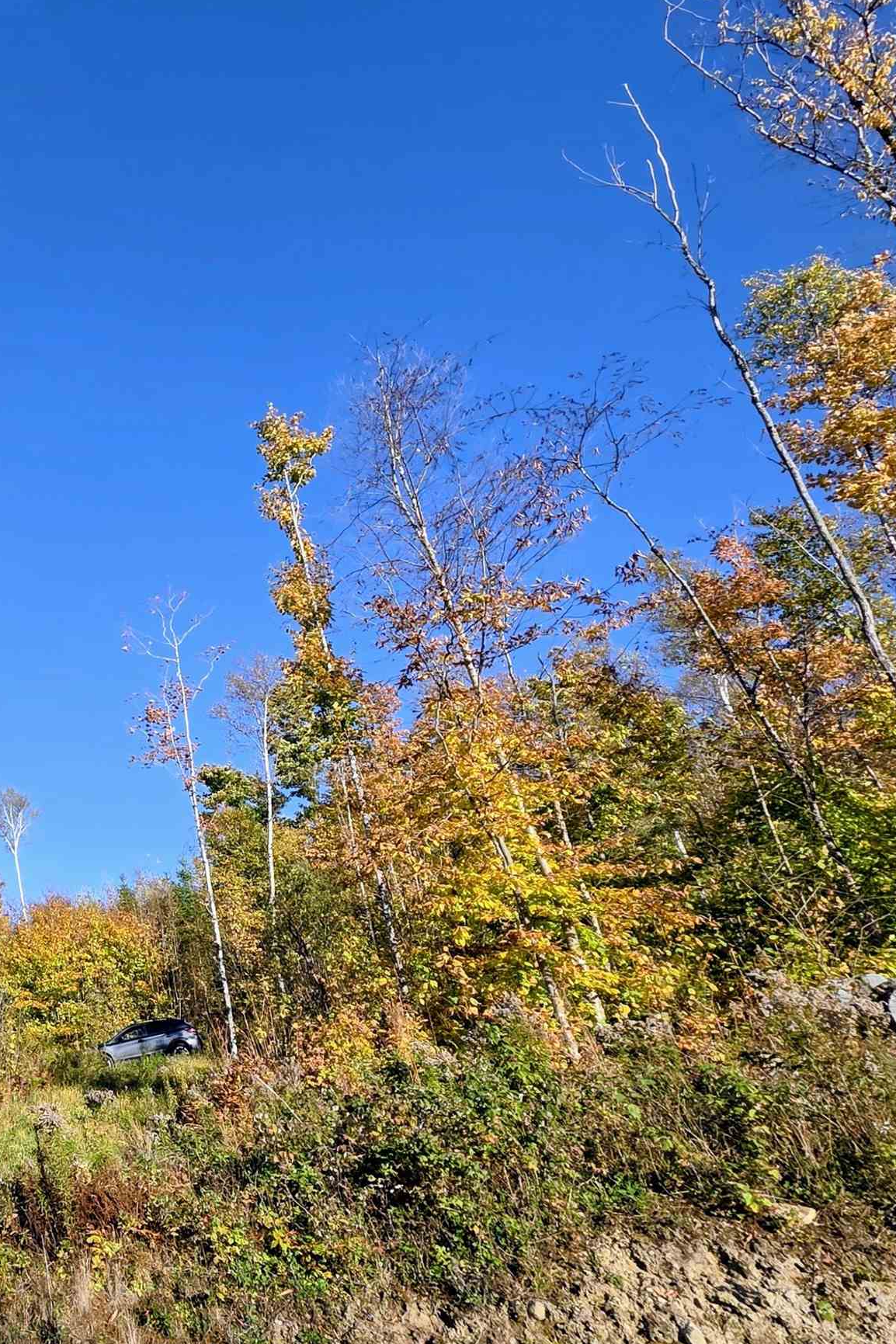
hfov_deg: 39.8
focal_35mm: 24
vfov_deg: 73.7
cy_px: 643
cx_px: -154
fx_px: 896
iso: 40
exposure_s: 1/1395
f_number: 1.9
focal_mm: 2.2
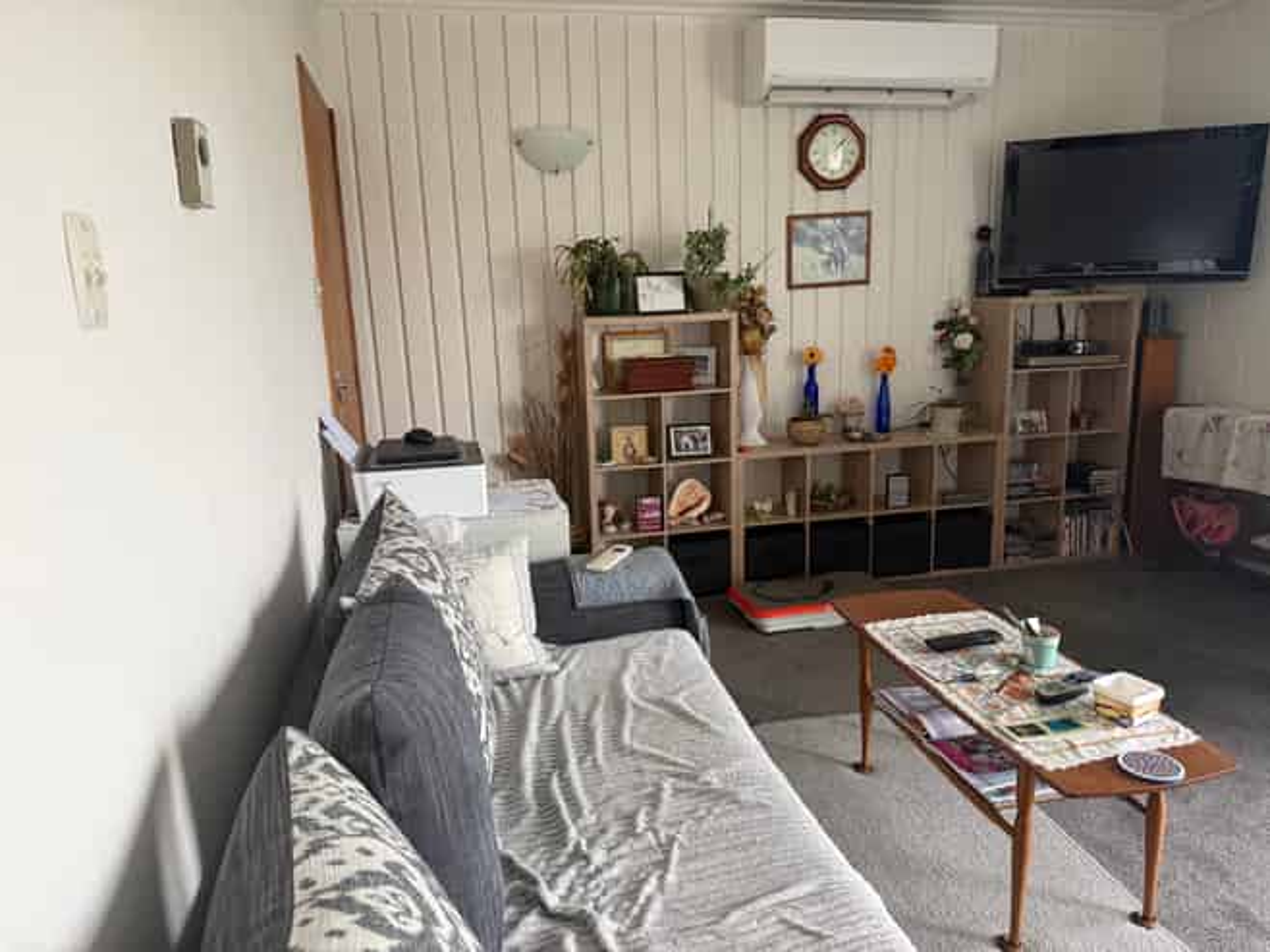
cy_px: 476
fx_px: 880
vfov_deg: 56.8
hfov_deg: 71.6
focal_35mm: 24
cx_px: 635
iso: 400
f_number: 1.78
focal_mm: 6.76
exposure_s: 1/60
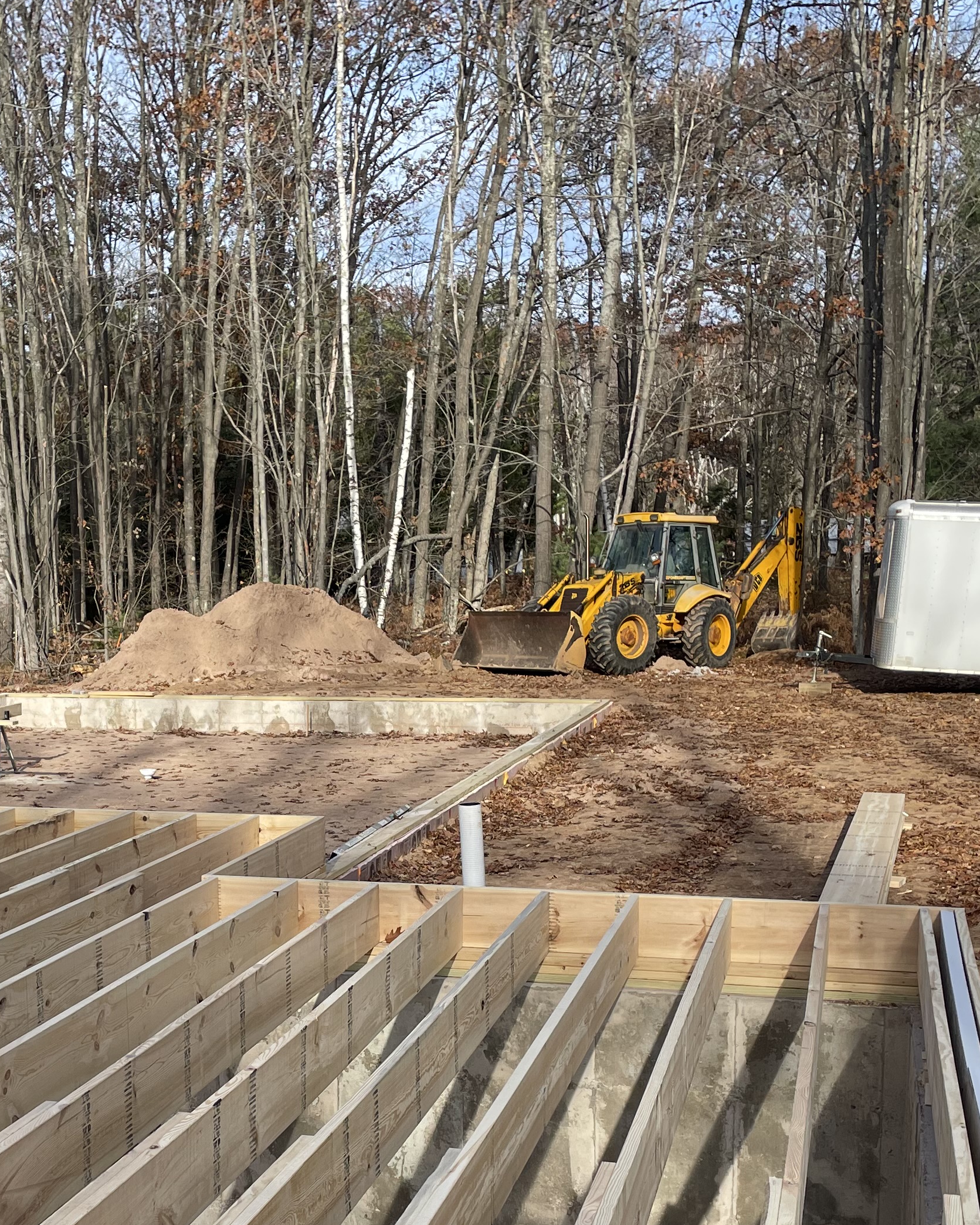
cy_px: 861
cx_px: 296
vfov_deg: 37.4
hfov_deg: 30.5
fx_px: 1776
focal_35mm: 49
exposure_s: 1/1490
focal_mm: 4.2
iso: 32
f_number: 1.6
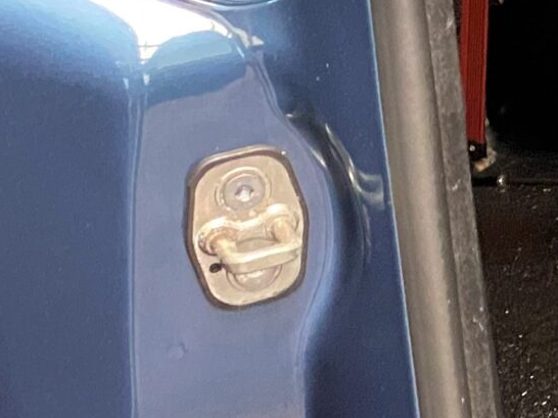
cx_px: 1175
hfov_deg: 13.4
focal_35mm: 122
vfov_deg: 11.8
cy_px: -137
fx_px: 1966
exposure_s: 1/25
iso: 640
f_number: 1.8
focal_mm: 4.25
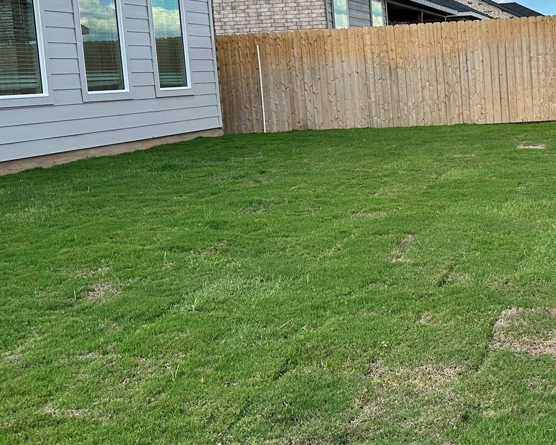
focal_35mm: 52
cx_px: 549
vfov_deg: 28.9
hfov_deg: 33.2
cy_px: 147
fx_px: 856
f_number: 1.78
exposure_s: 1/3247
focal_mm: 6.86
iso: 80
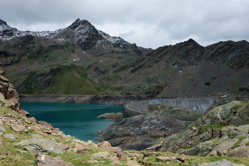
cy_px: 83
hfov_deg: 47.4
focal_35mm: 41
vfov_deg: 32.6
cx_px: 124
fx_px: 284
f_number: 8
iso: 200
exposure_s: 1/500
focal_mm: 27
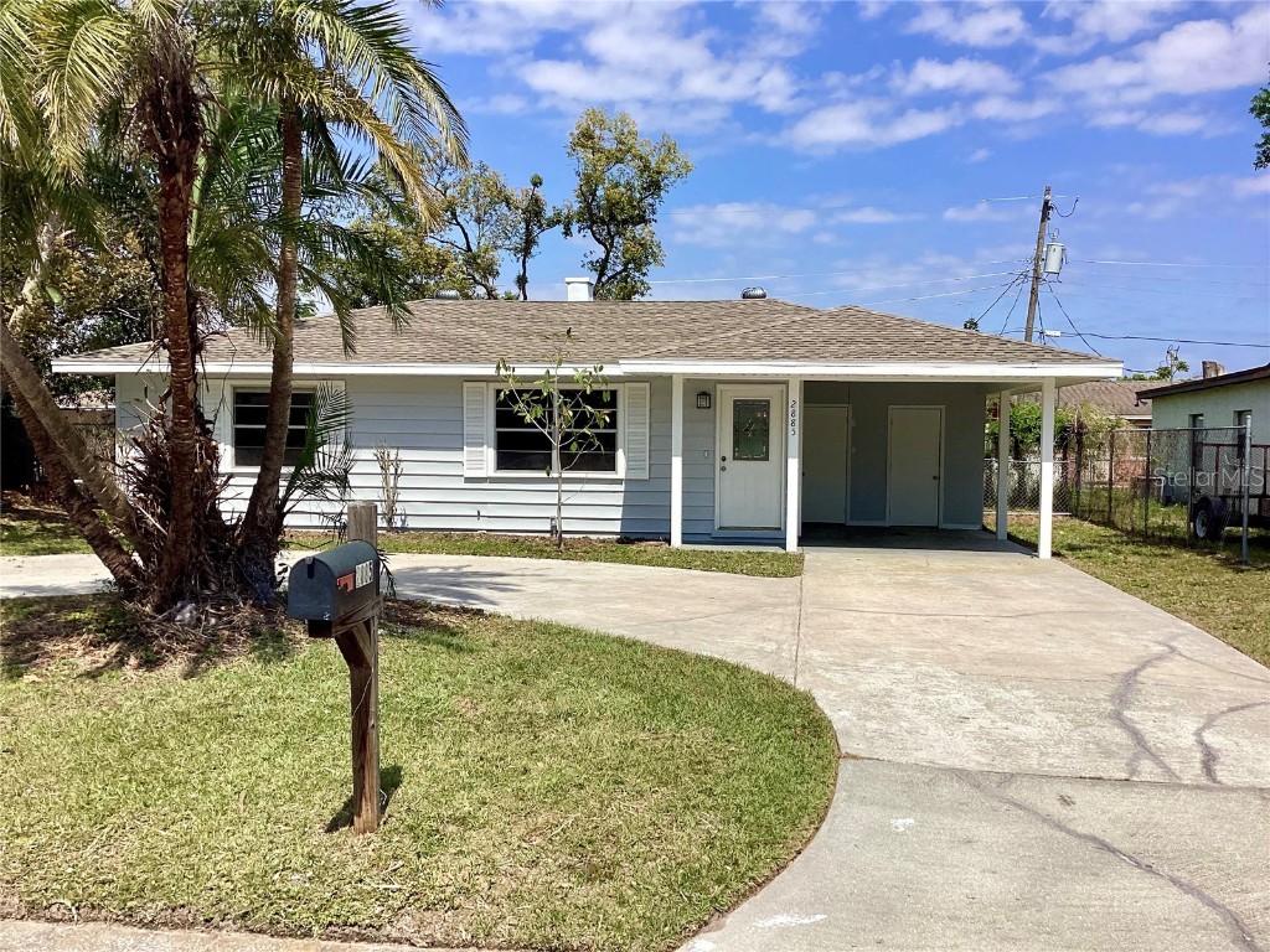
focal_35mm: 31
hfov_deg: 58.4
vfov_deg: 45.4
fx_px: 1137
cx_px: 635
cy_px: 476
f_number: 2.4
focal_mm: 3.3
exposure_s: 1/2146
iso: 25
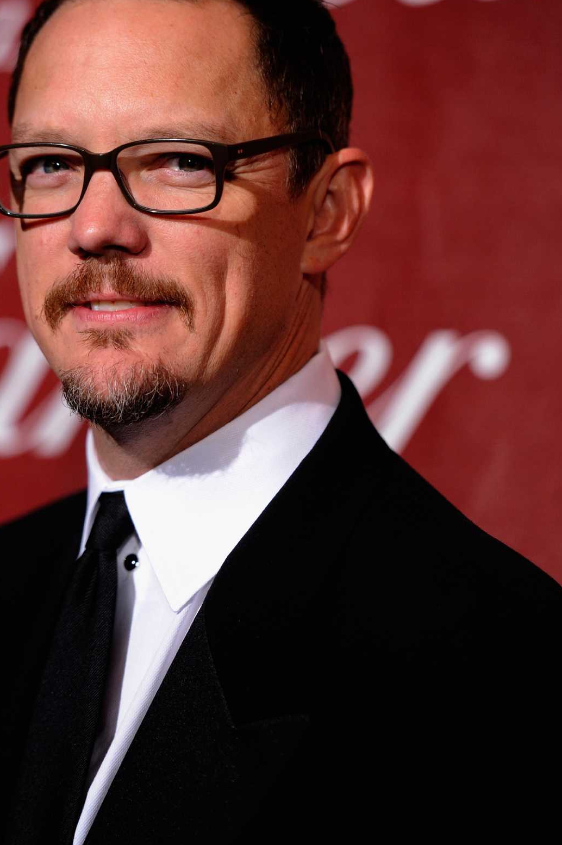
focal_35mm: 224
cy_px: 404
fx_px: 5252
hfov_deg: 6.1
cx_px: 198
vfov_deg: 9.2
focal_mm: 170
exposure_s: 1/400
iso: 1600
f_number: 3.2
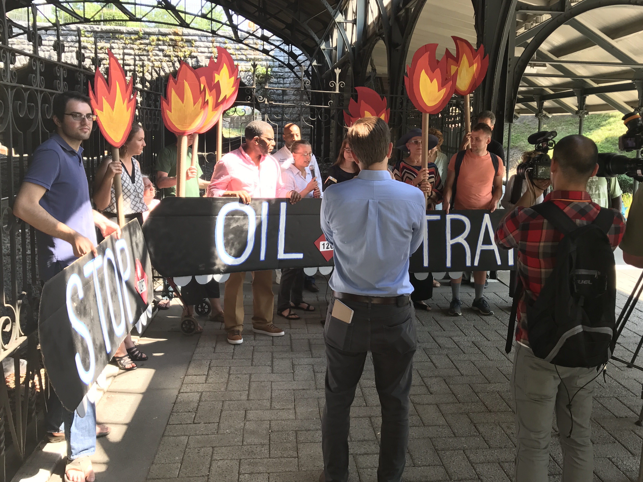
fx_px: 632
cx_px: 346
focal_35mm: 34
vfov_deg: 41.7
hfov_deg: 53.9
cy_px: 218
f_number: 1.8
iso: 20
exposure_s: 1/133
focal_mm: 3.99
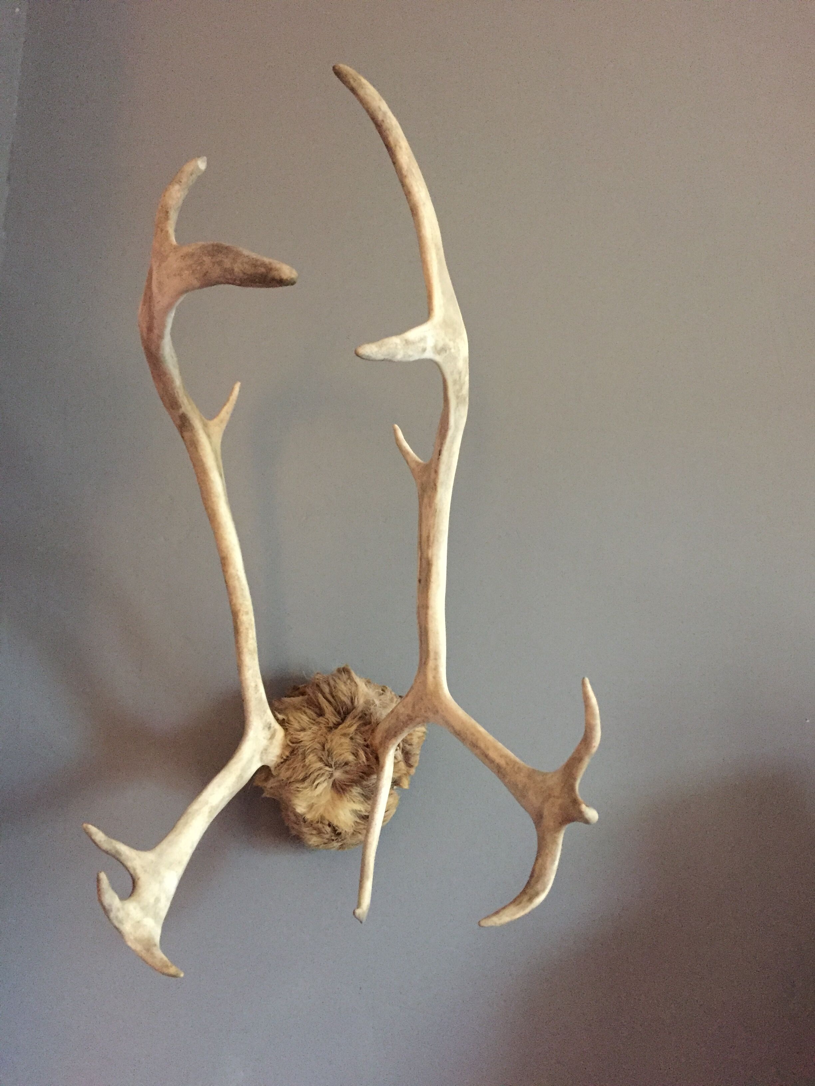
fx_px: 910
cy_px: 543
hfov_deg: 48.2
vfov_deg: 61.7
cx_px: 408
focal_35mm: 29
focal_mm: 4.15
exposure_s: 1/17
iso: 400
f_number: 2.2
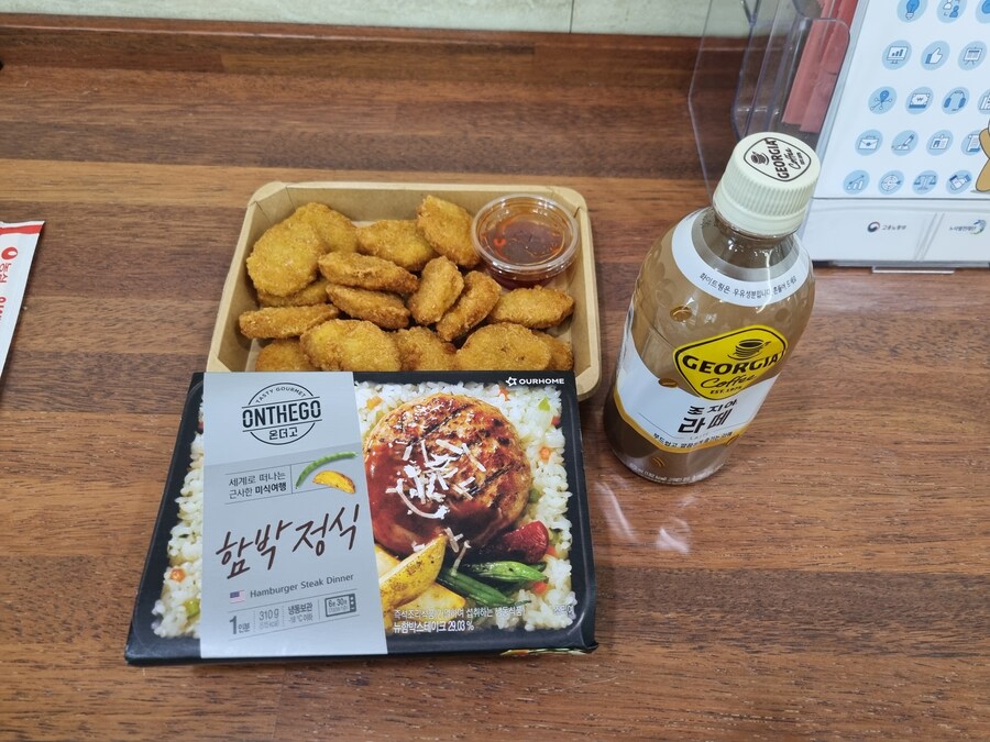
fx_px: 744
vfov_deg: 53.1
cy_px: 371
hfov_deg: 67.3
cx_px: 495
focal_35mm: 26
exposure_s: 1/60
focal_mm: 5.4
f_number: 1.8
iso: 250
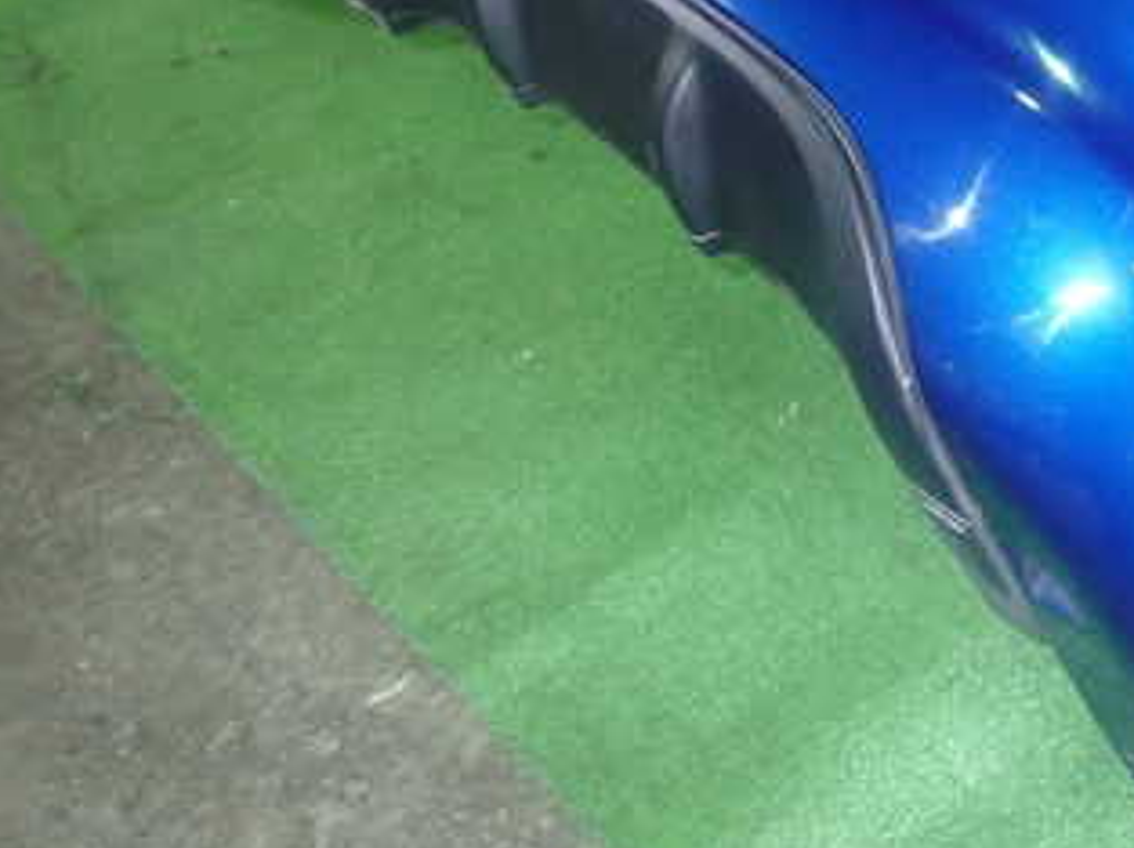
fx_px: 1571
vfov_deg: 29.5
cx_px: 996
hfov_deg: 37.4
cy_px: 174
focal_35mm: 48
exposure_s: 1/30
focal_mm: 4.5
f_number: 2
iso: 500
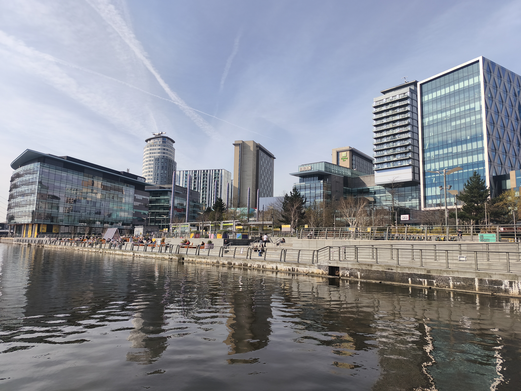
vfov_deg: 58.9
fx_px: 346
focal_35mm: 23
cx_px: 260
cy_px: 196
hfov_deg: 73.9
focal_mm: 6.14
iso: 50
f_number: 1.65
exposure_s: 1/1187
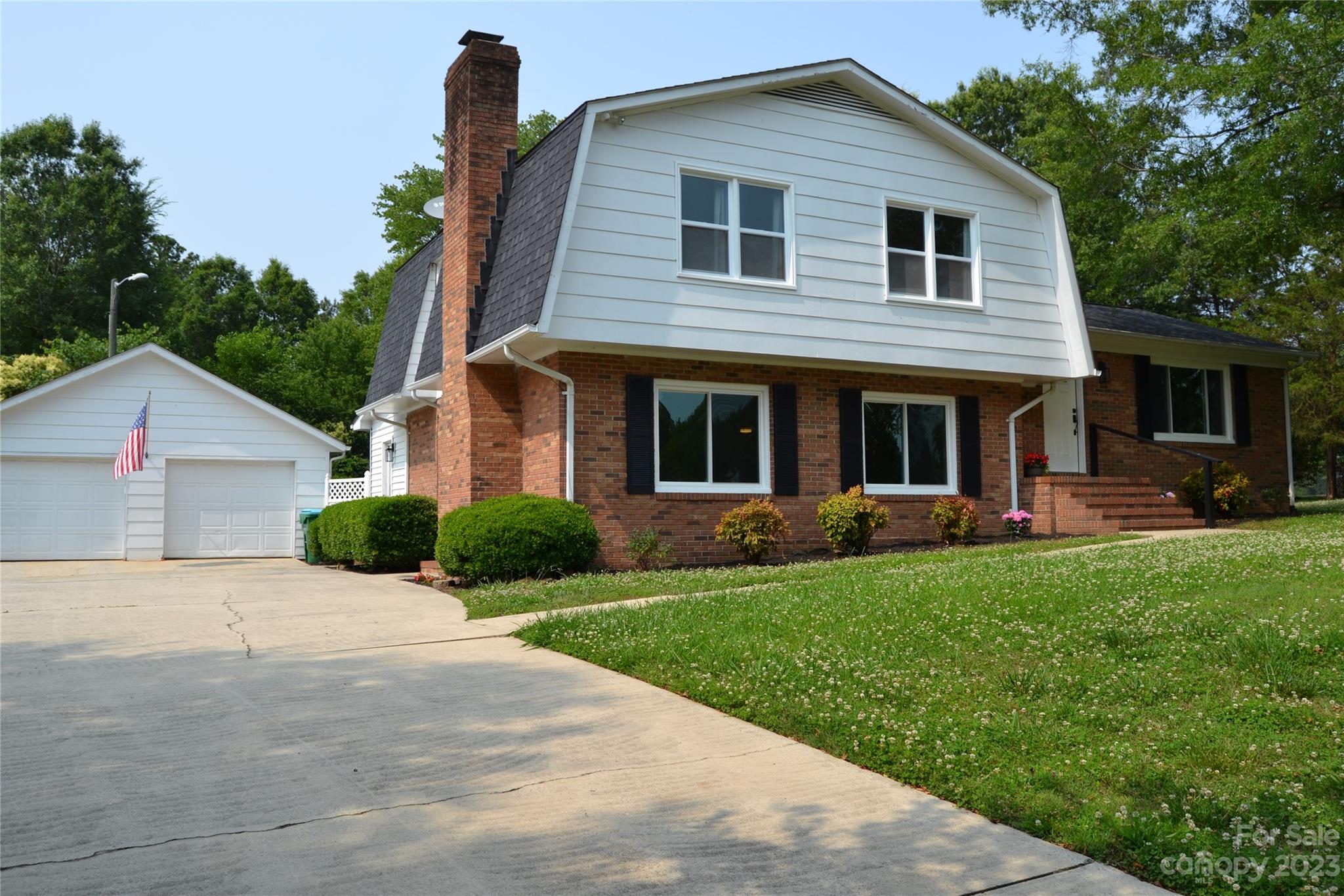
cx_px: 672
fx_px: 1064
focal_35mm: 28
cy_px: 448
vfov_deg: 45.7
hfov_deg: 64.6
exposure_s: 1/250
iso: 100
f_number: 8
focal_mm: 19
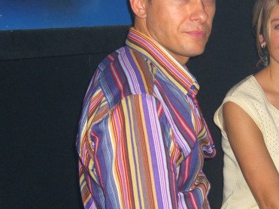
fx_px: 661
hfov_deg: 23.5
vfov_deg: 18.0
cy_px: 123
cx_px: 226
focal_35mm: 82
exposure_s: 1/60
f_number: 2.8
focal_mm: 7.9
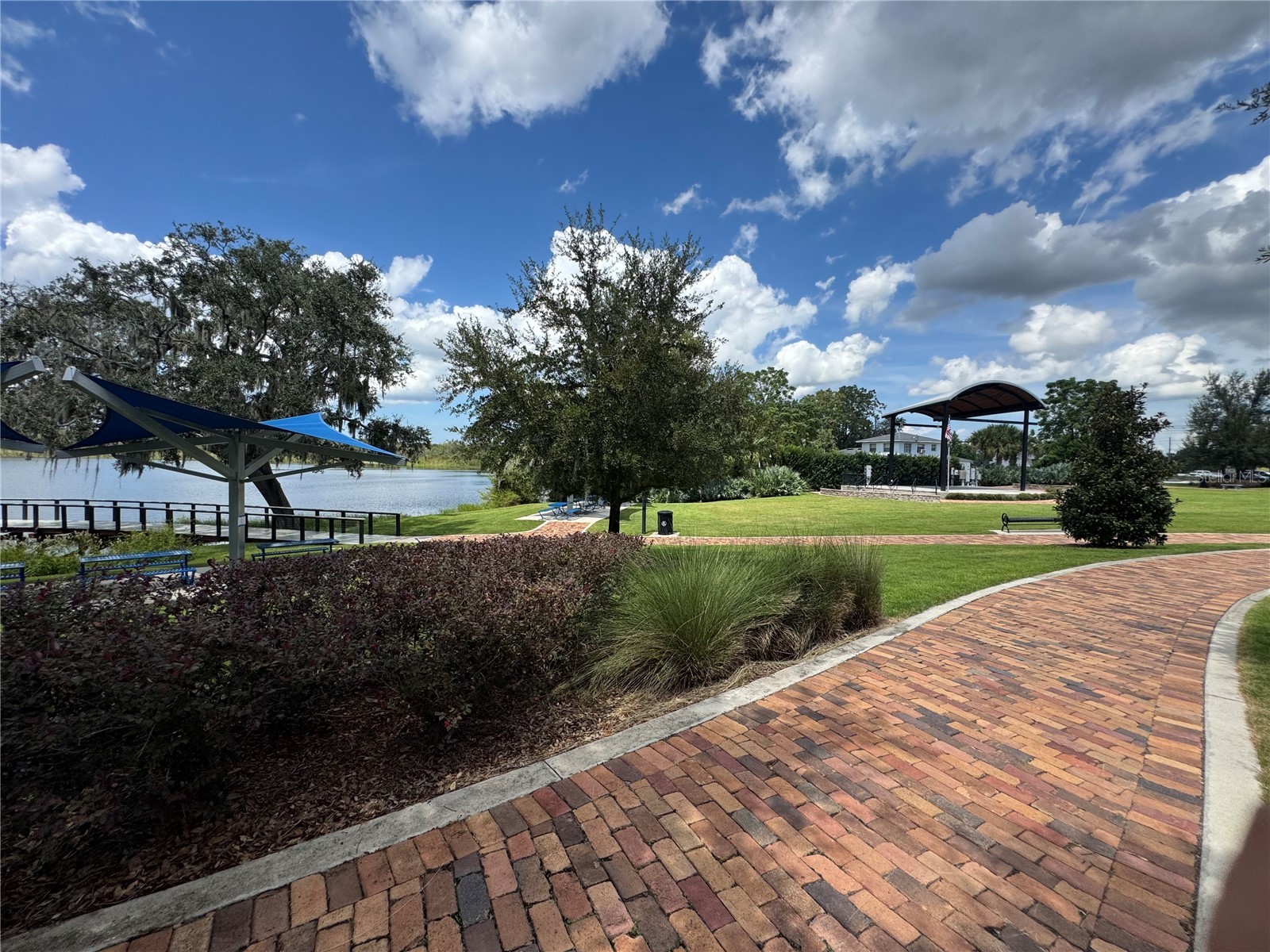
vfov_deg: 85.7
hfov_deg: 102.1
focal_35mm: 14
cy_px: 476
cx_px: 635
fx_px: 514
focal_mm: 2.22
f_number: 2.2
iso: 40
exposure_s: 1/2342
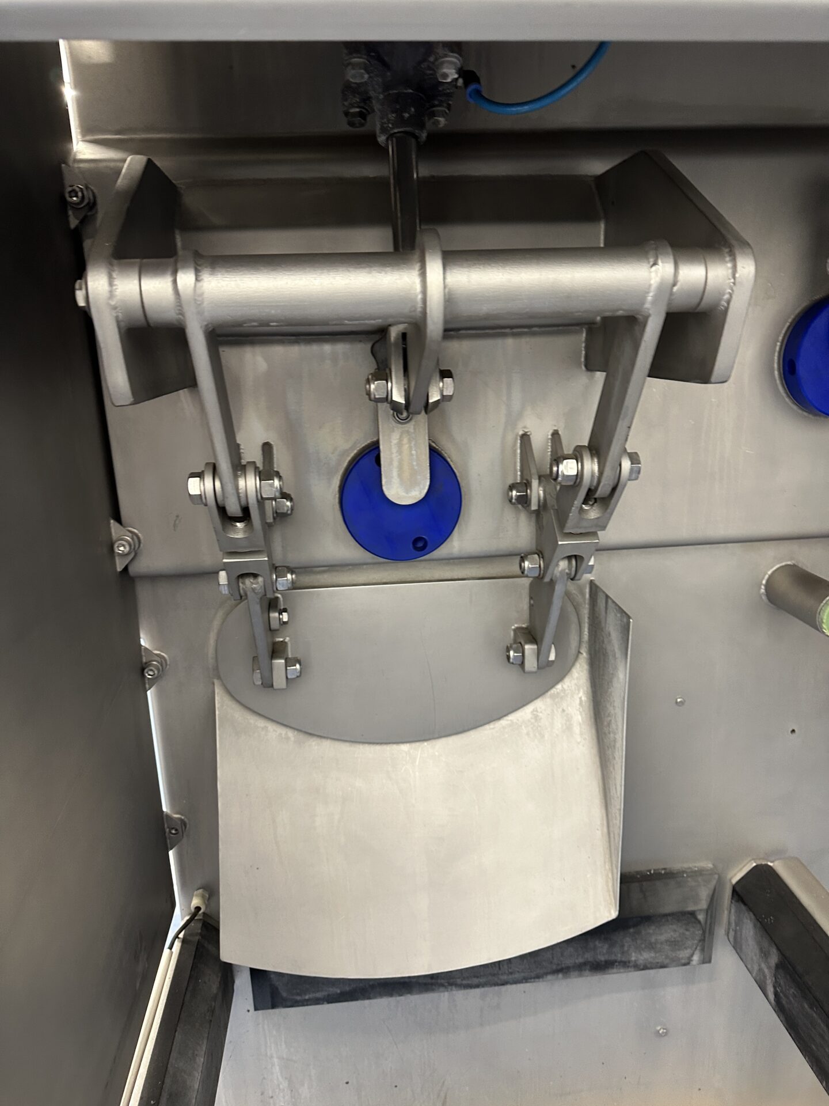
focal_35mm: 24
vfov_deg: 71.6
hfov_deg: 56.8
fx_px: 766
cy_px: 553
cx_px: 414
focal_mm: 6.86
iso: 320
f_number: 1.78
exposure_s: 1/50
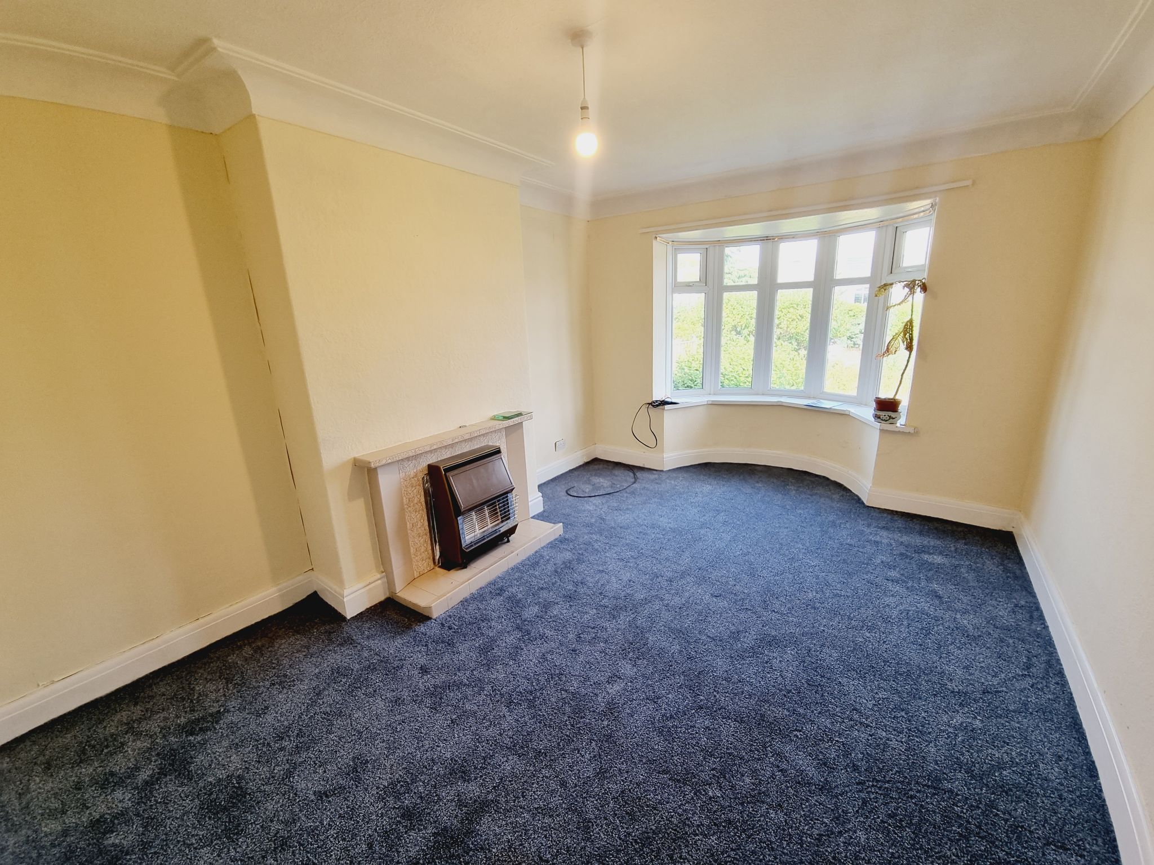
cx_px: 577
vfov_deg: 89.9
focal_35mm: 13
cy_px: 432
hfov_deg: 106.2
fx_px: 433
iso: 80
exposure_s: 1/100
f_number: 2.2
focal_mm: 2.2
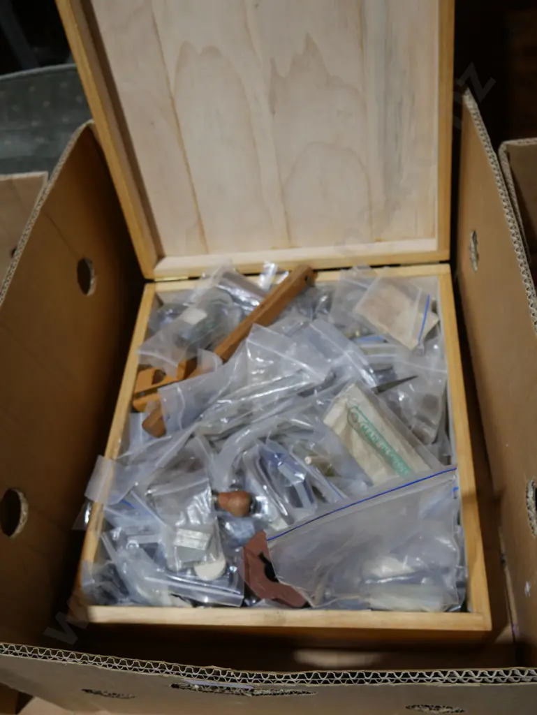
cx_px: 268
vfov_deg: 56.8
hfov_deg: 44.2
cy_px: 358
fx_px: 661
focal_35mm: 32
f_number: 3.6
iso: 200
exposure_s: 1/80
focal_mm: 16
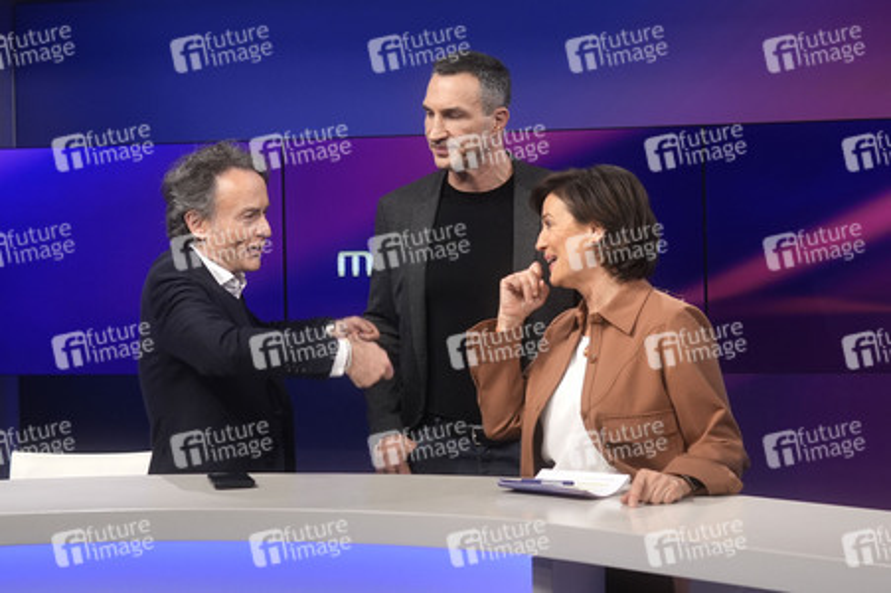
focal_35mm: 45
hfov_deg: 43.6
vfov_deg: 29.8
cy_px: 296
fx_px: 1113
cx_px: 446
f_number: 2.2
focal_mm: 30
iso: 640
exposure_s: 1/200
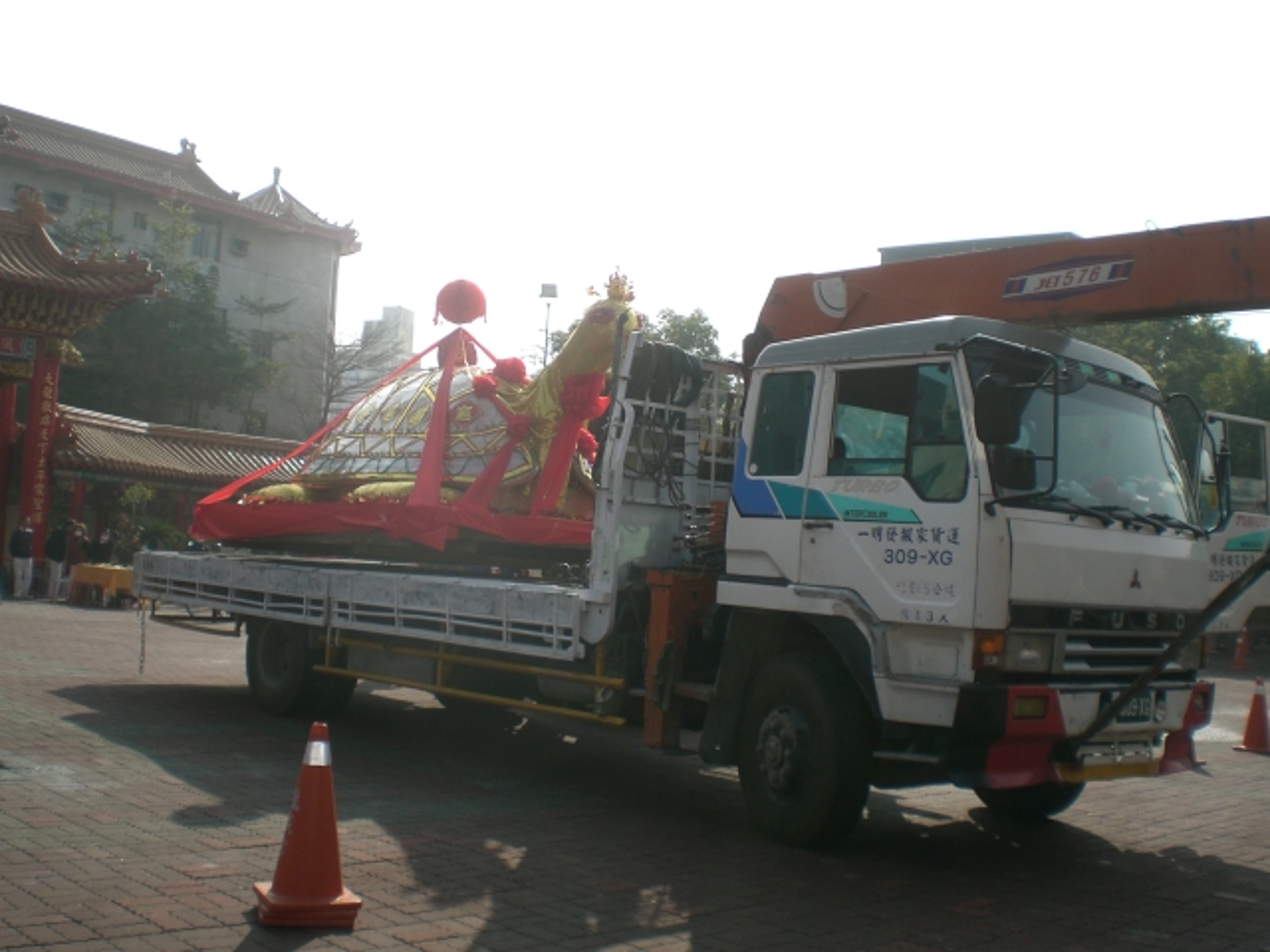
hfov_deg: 49.0
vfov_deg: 37.7
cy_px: 476
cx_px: 635
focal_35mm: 38
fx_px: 1394
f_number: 4.4
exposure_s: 1/500
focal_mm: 6.3
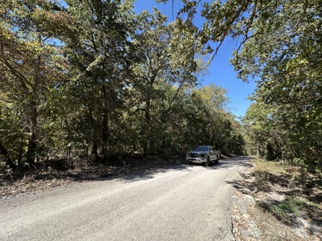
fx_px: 130
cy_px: 120
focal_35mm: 14
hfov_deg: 102.1
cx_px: 161
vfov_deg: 85.7
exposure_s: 1/336
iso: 40
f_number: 2.2
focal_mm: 2.22
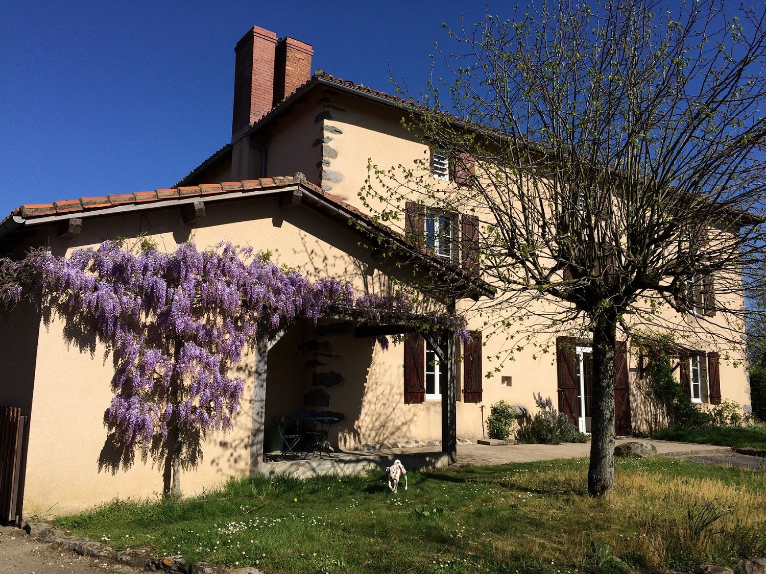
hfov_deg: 61.7
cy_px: 287
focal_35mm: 29
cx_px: 383
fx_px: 642
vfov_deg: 48.2
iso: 32
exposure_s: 1/3425
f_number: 2.2
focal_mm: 4.15
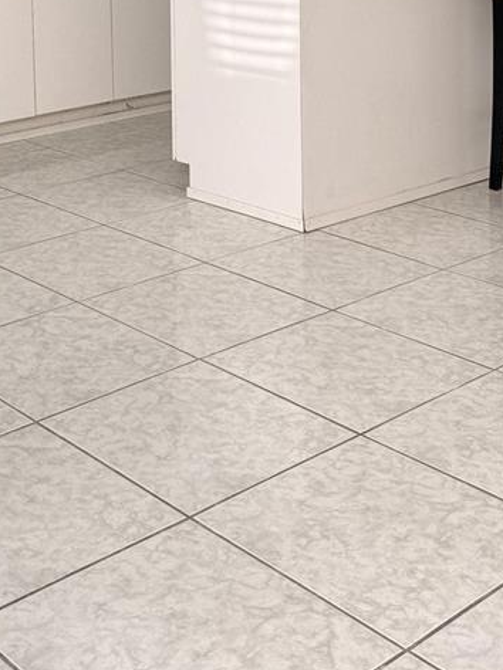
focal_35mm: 61
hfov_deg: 23.6
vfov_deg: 28.9
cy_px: -54
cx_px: 80
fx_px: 1182
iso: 64
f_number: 1.78
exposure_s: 1/254
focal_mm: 6.76
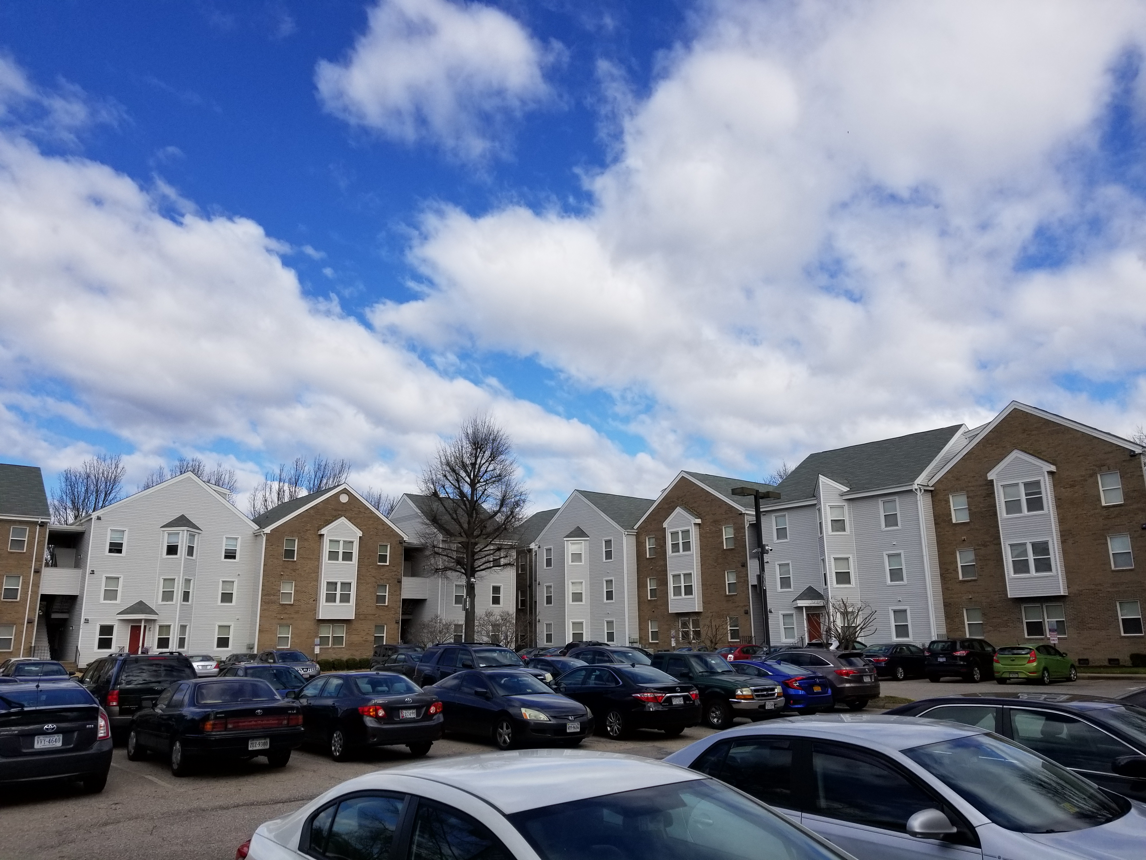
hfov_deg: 67.3
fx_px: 861
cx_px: 573
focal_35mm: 26
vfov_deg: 53.1
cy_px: 430
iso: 50
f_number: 1.7
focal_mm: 4.25
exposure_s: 1/3368
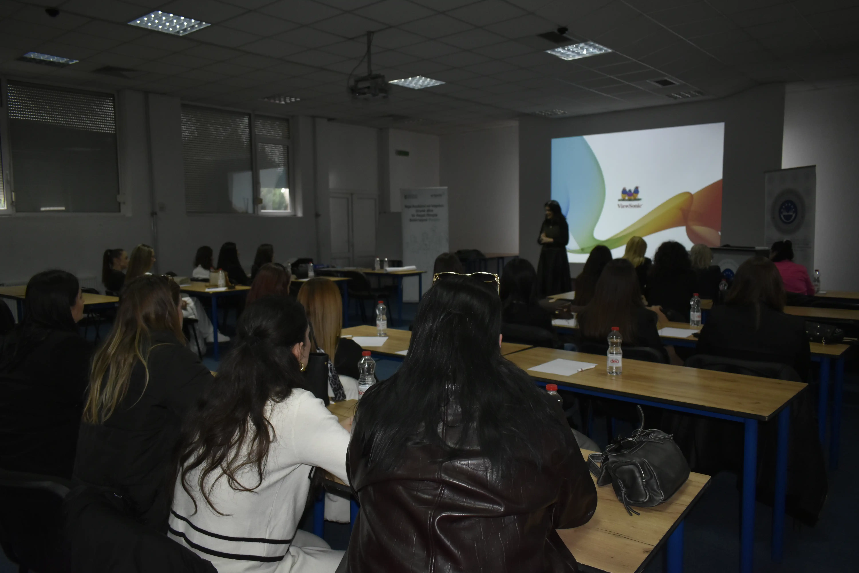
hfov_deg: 67.4
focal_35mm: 27
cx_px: 430
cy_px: 286
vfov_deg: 47.9
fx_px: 644
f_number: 3.5
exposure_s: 1/125
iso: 1100
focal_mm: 18
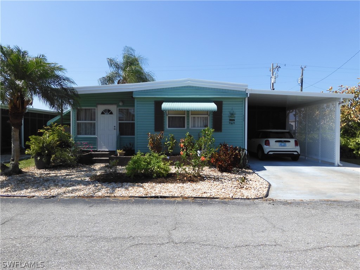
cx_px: 180
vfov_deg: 56.8
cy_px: 135
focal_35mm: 24
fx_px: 250
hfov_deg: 71.6
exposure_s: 1/1000
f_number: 3.4
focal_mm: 4.3
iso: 100
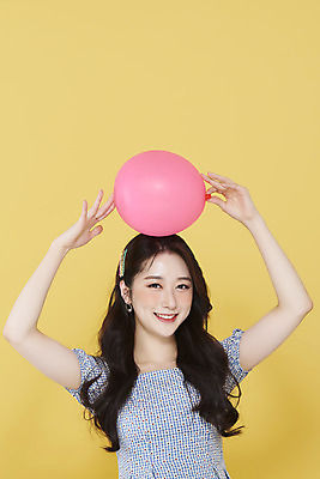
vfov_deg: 19.4
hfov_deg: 13.1
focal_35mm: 105
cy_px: 240
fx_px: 1399
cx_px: 160
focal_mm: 105
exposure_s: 1/125
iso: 64
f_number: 11
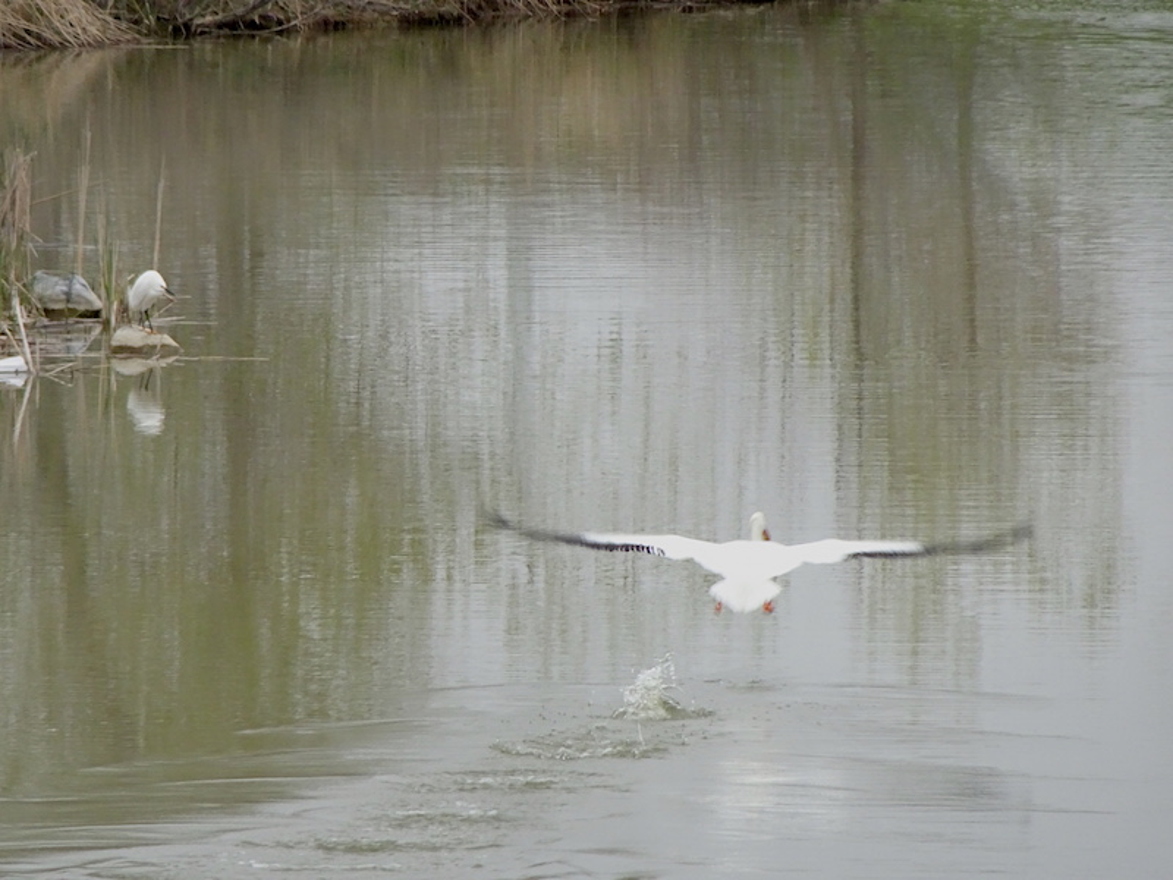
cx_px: 586
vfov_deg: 2.1
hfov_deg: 2.8
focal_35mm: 720
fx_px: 24398
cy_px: 440
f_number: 8
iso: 400
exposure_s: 1/80
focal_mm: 123
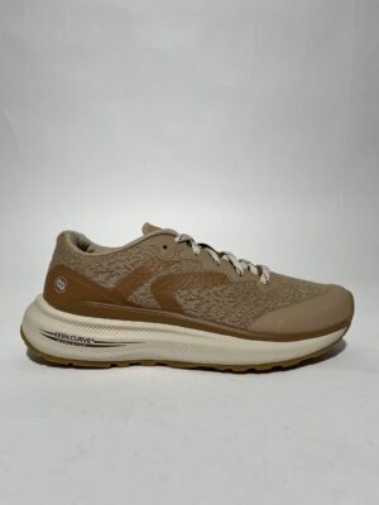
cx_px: 190
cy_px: 252
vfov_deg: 67.3
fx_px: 380
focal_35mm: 26
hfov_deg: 53.1
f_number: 1.6
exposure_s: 1/777
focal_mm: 5.1
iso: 50
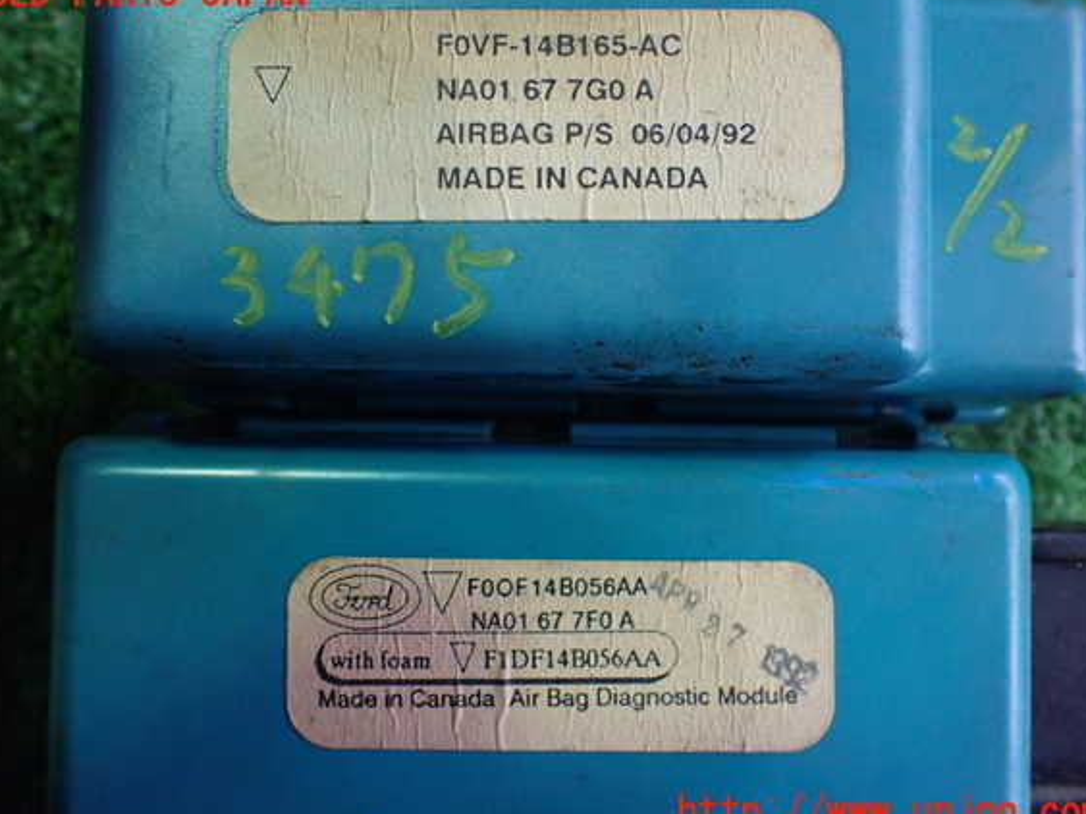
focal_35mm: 32
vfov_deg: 44.1
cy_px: 403
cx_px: 534
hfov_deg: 56.8
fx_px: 1004
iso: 800
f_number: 2.3
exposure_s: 1/100
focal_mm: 5.4
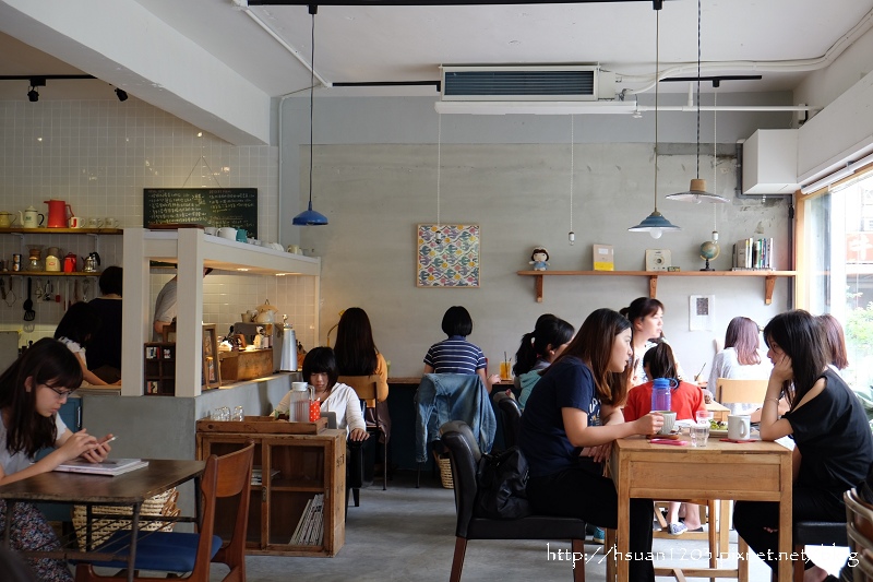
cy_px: 291
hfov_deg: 45.4
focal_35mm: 43
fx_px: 1042
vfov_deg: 31.2
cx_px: 436
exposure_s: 1/18
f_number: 3.2
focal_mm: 28.9
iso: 200
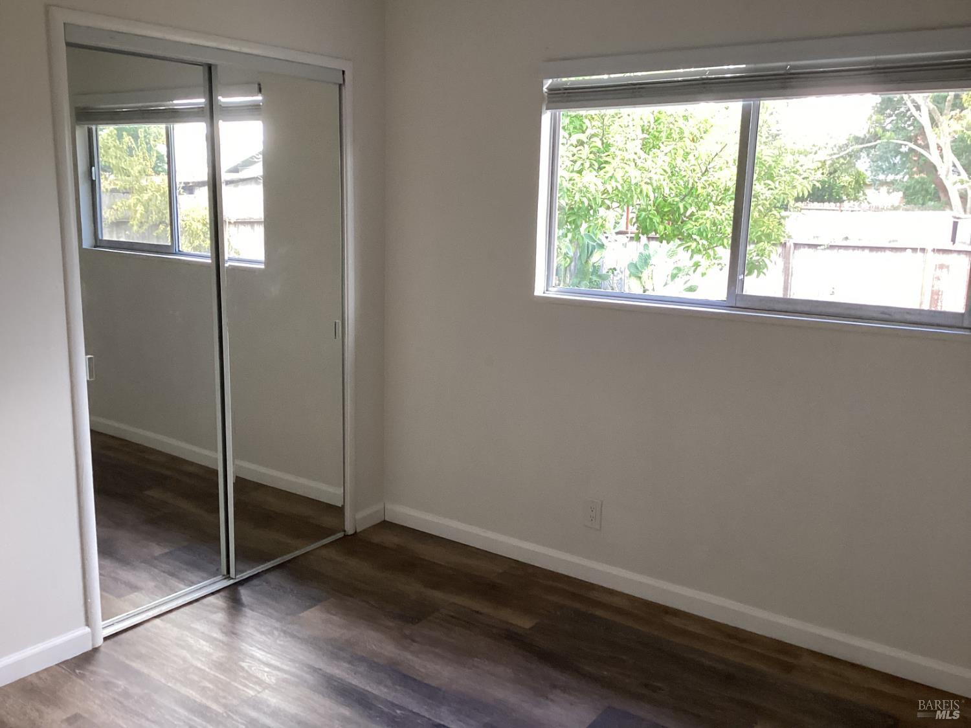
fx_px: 870
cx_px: 486
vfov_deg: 45.4
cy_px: 364
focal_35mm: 31
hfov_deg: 58.4
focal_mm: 3.3
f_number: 2.4
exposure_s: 1/60
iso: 160
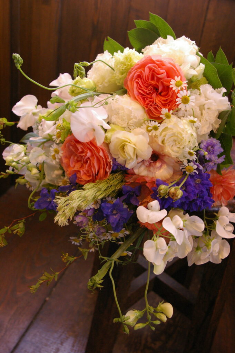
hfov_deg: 34.2
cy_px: 176
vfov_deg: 49.6
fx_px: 382
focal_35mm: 39
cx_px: 118
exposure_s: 1/20
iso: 800
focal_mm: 26
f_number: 5.6
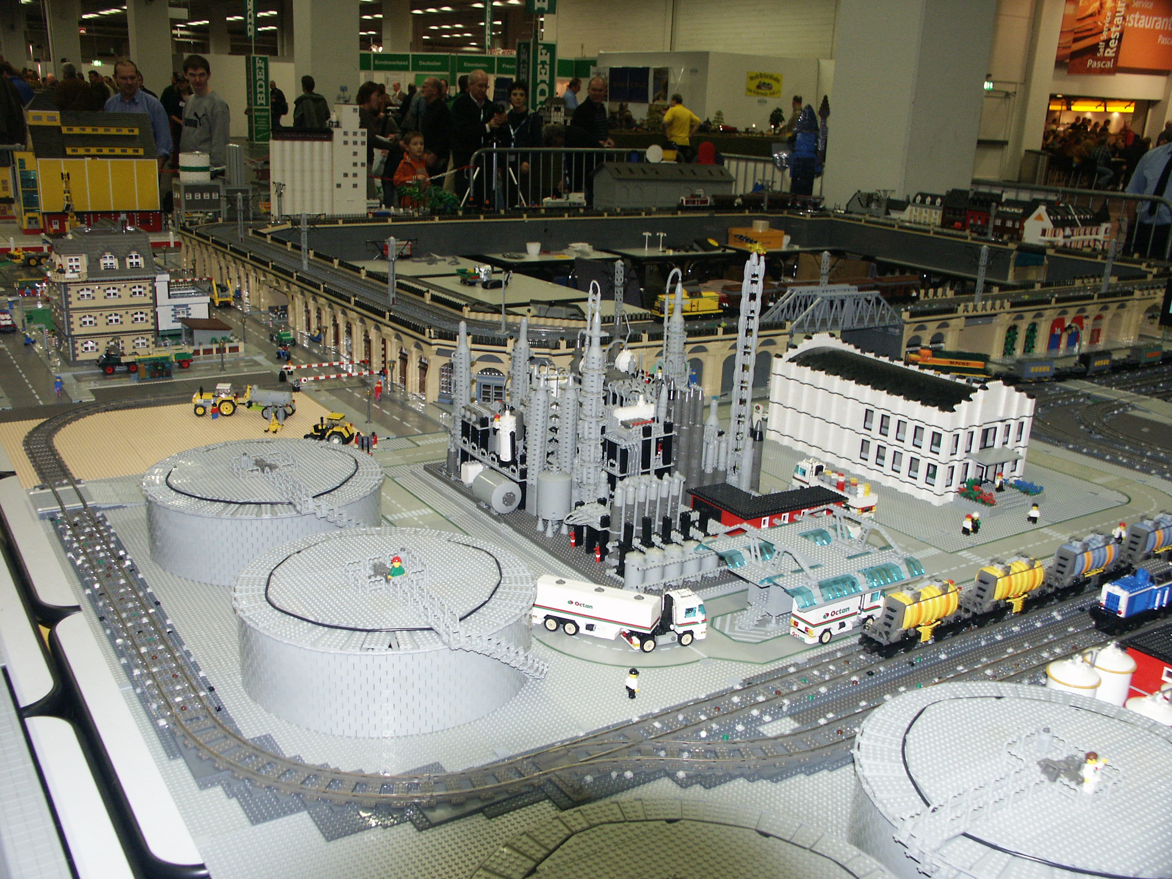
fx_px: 1050
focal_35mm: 31
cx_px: 586
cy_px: 440
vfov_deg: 45.4
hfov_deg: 58.4
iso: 200
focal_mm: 8.18
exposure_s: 1/45
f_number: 2.8
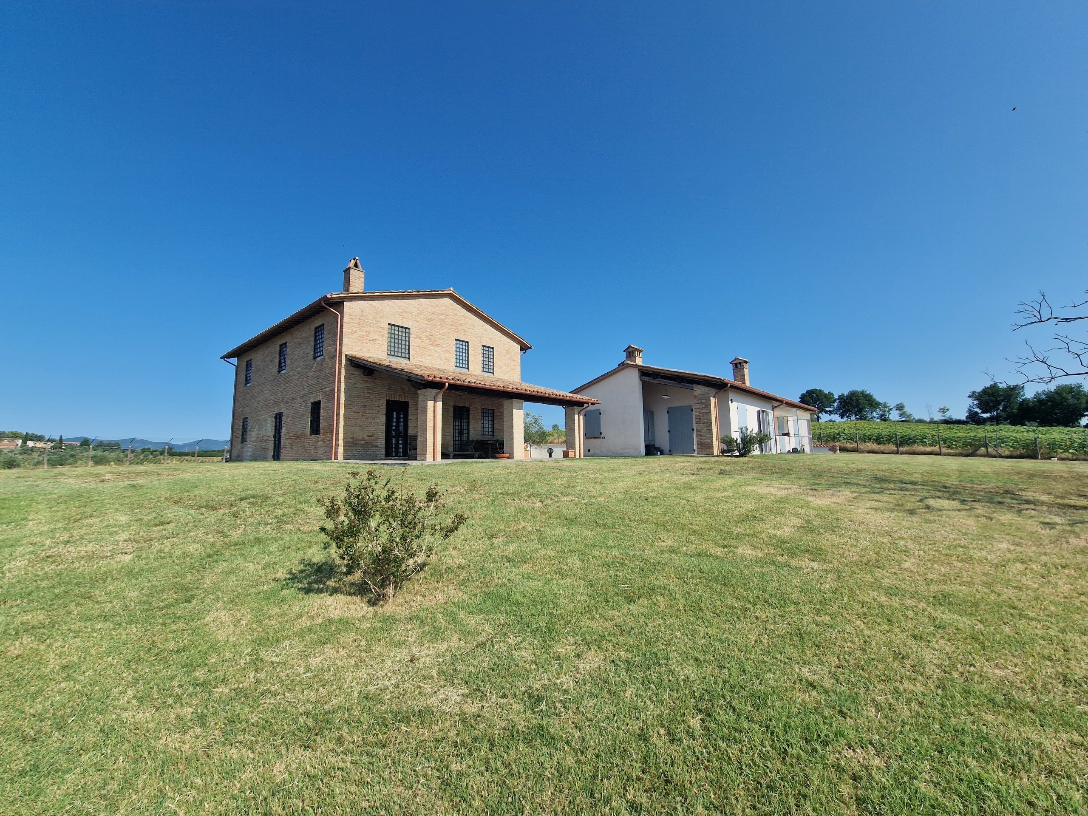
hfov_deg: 106.2
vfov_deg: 89.9
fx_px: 409
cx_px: 544
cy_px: 408
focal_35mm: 13
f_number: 2.2
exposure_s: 1/3304
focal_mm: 2.2
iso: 50
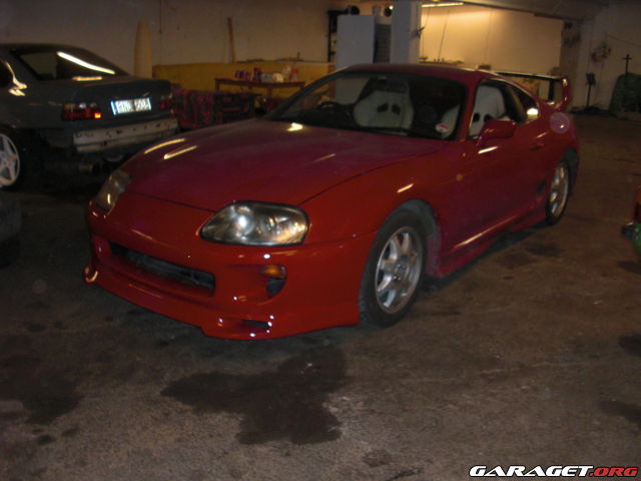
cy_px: 240
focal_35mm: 36
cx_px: 320
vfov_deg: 39.7
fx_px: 667
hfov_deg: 51.4
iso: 200
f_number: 2.8
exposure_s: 1/60
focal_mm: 6.3
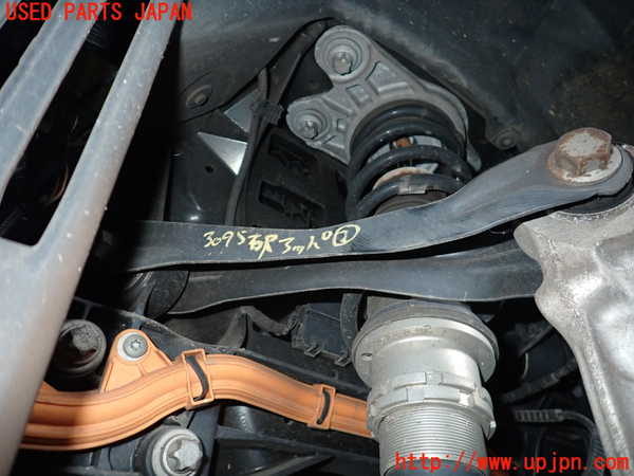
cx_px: 317
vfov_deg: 54.9
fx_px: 458
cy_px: 238
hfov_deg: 69.4
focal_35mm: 25
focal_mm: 4.5
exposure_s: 1/30
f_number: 5.6
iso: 250
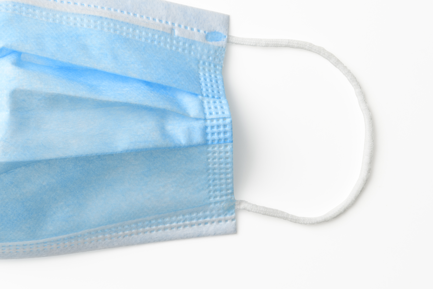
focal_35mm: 128
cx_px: 15
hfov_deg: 15.7
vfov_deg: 10.7
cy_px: 124
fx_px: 1539
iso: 64
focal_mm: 60
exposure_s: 1/125
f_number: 11
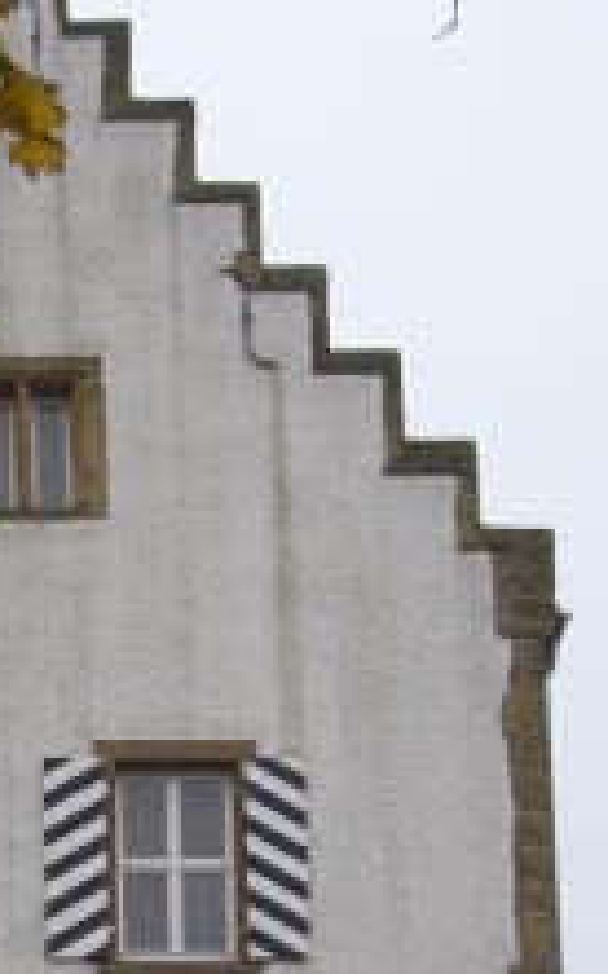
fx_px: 3741
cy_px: 1146
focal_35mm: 141
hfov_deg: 9.1
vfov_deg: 14.4
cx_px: -198
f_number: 3.1
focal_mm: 8.2
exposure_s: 1/250
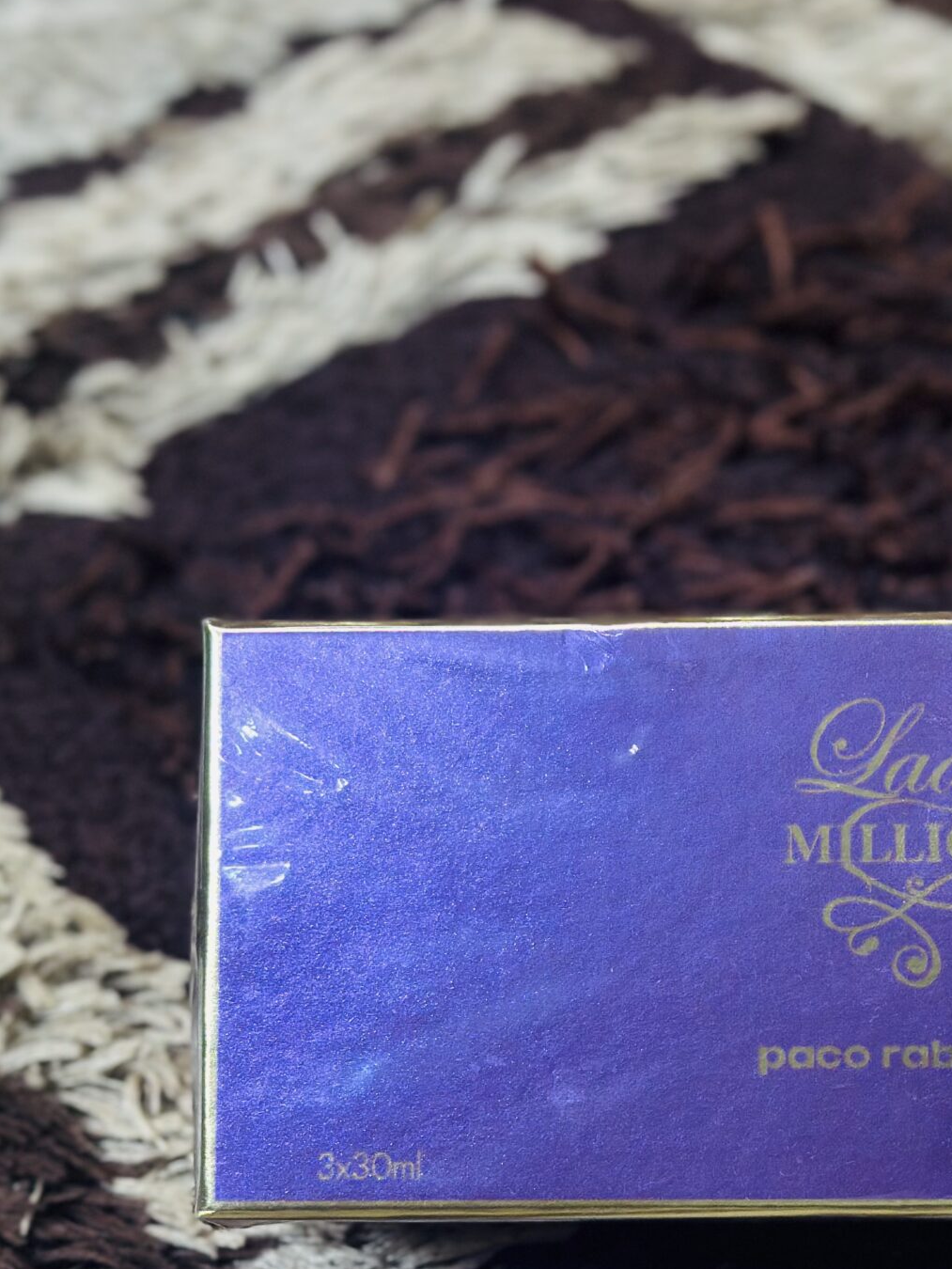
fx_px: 3336
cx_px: 871
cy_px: 831
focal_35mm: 91
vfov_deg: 21.5
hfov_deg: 16.0
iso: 80
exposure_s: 1/100
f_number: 1.78
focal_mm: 6.86
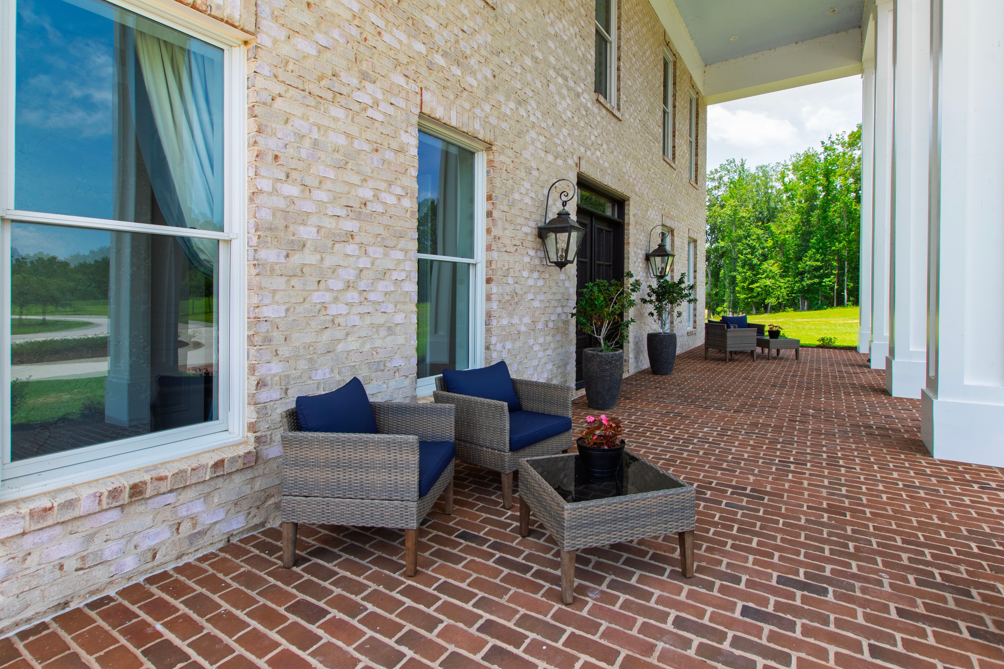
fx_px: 418
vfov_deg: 77.3
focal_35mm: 15
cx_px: 502
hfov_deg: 100.4
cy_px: 334
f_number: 8
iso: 250
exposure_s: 1/160
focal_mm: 10
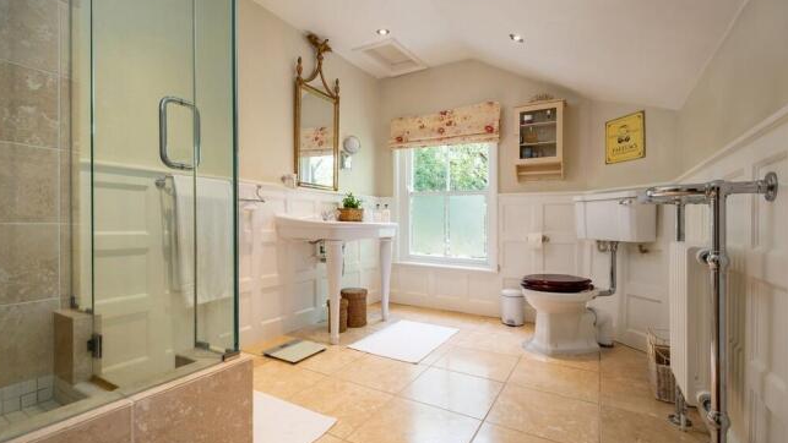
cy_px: 209
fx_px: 334
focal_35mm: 16
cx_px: 390
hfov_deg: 99.4
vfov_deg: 67.1
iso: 160
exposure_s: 1/8
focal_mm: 10.3
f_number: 7.1
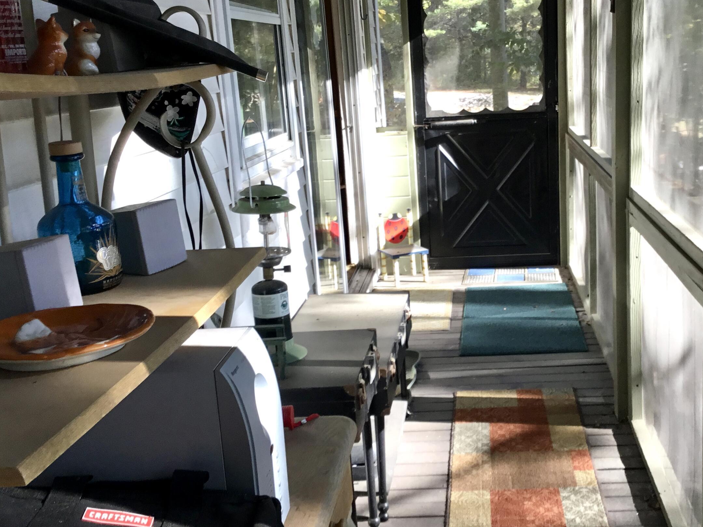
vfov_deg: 33.6
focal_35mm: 43
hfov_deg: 43.5
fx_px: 873
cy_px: 271
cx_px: 446
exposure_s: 1/120
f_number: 2.4
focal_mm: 3.3
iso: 32
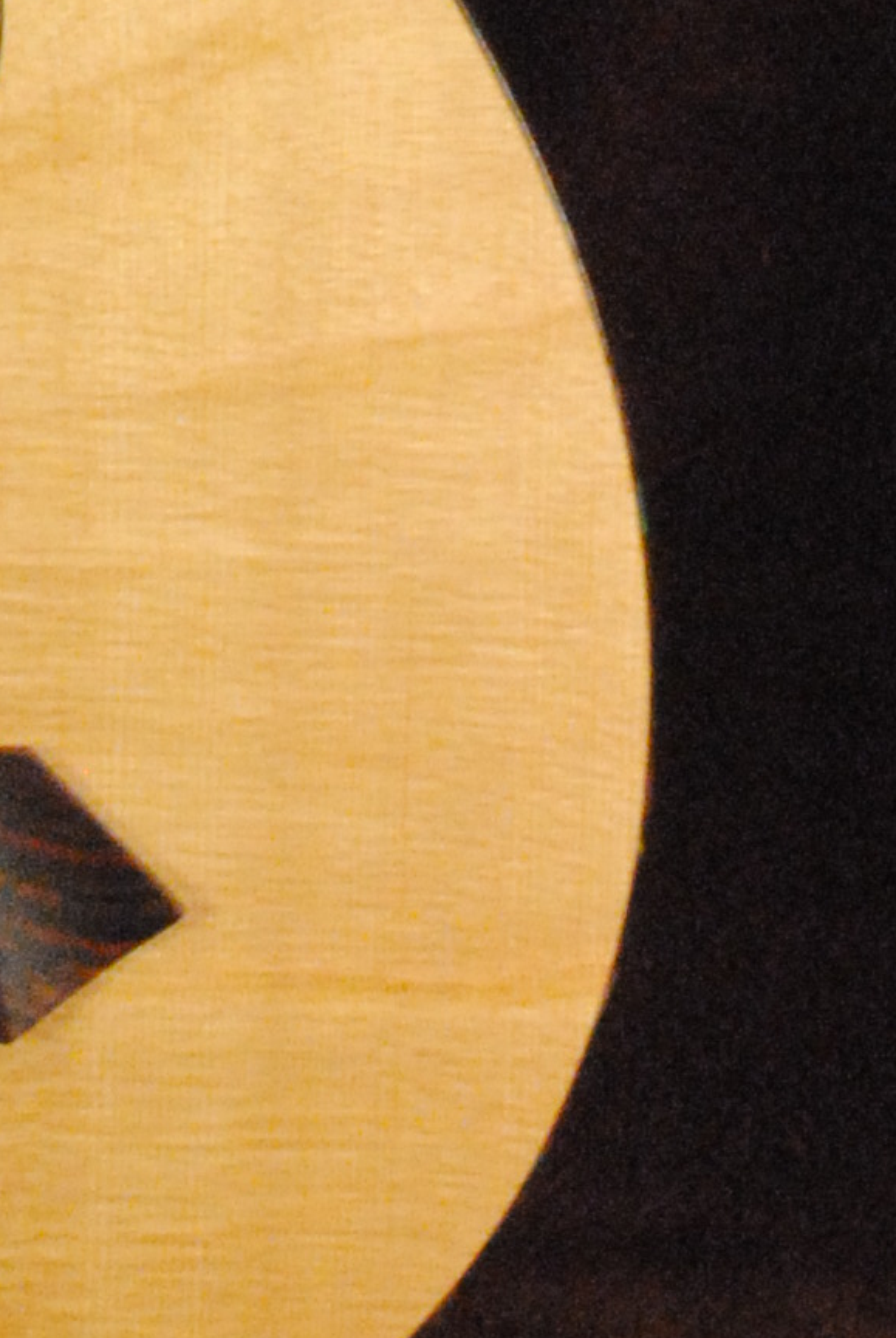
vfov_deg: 9.0
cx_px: -252
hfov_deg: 6.4
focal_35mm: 215
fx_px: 7997
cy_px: -1305
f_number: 16
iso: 1600
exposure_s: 1/10
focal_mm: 32
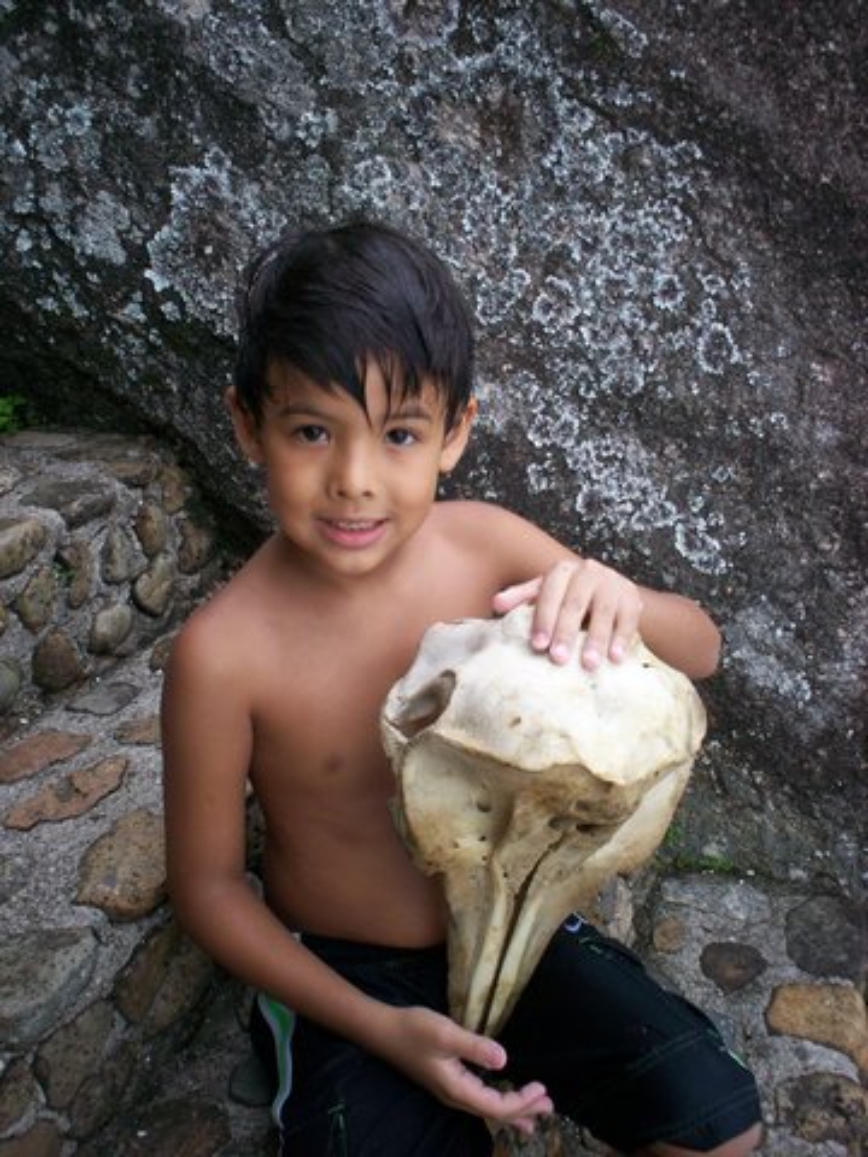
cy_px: 578
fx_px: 1204
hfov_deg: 39.7
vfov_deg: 51.4
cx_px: 434
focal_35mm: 36
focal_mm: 6
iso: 100
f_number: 4.5
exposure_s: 1/124
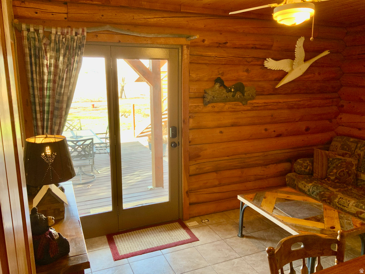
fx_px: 306
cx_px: 182
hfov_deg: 61.7
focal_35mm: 29
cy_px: 137
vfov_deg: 48.2
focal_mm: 3
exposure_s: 1/60
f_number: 1.8
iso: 40
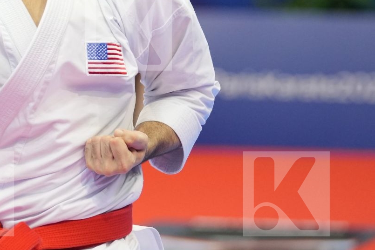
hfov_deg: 4.3
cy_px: 28
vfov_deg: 2.9
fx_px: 4959
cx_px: -29
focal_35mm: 476
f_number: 2.8
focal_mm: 142
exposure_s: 1/500
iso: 1250
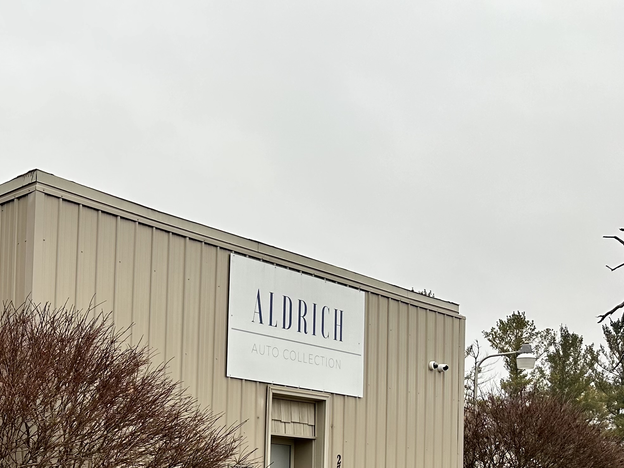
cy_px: 447
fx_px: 883
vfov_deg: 28.2
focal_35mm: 49
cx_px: 21
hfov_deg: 35.7
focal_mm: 6.86
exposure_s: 1/383
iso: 80
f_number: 1.78
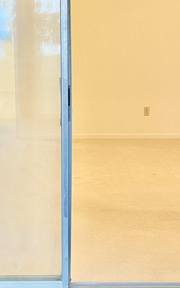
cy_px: 121
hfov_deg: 18.9
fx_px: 542
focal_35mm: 69
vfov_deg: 29.7
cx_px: 94
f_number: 1.5
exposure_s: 1/60
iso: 125
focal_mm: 5.7
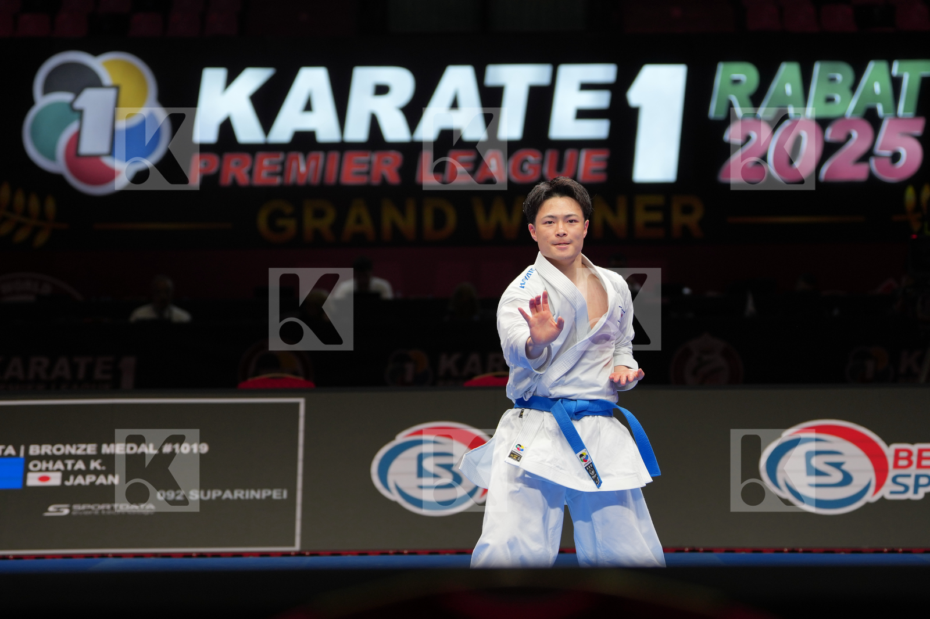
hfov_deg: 15.2
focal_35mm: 135
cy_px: 310
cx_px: 465
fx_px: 3487
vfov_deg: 10.2
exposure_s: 1/500
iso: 320
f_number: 2.8
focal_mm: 90
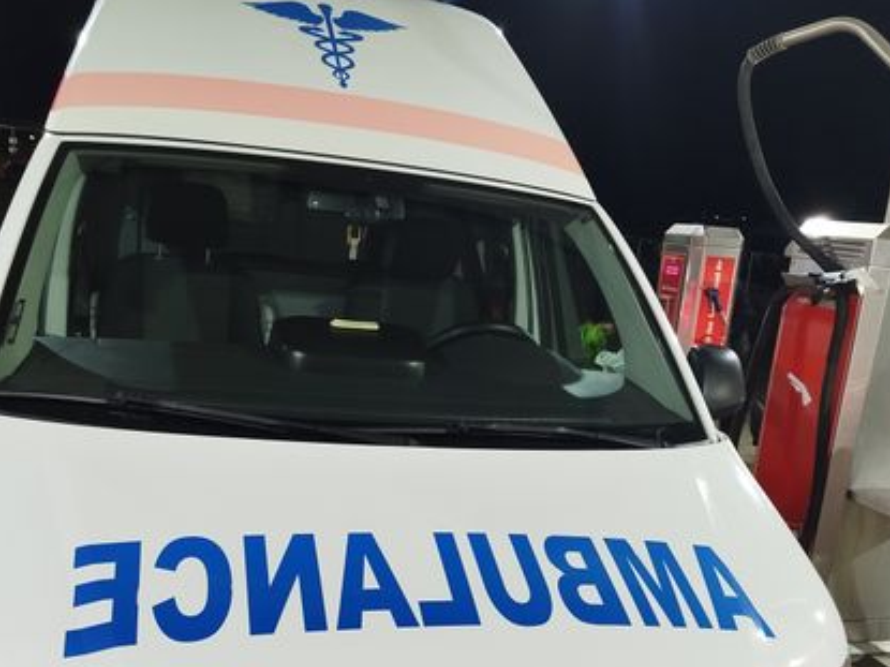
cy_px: 461
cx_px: 444
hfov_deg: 50.2
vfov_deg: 38.1
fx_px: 951
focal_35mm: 37
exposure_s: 1/33
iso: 400
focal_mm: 5.31
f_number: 1.7
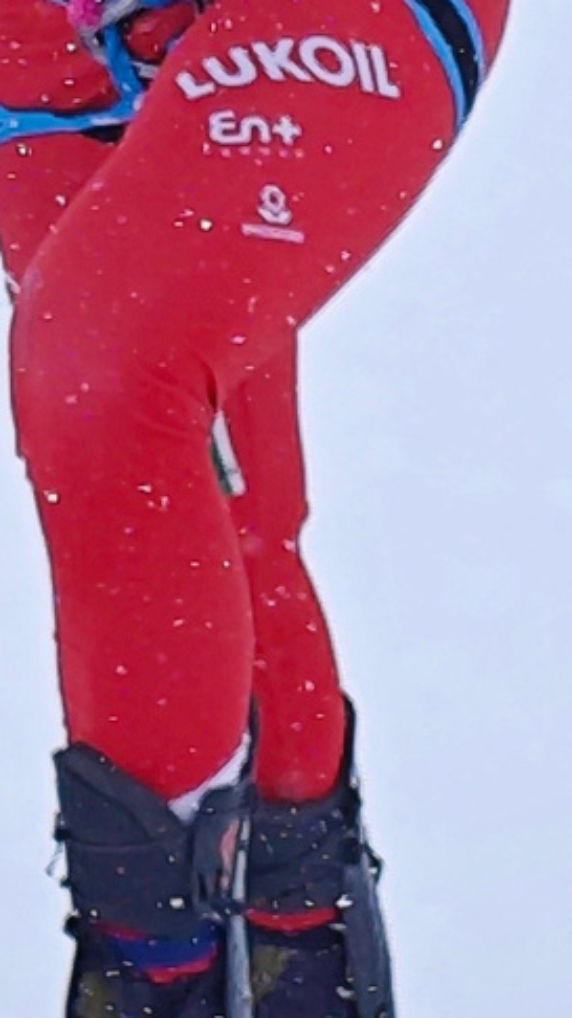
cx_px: -490
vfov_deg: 15.7
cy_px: -155
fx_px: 3563
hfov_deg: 8.8
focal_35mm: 132
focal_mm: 5.43
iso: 50
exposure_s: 1/3104
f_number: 1.8
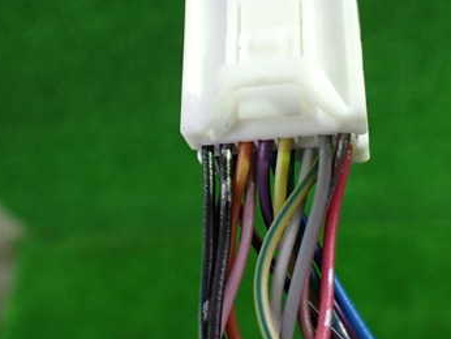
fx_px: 678
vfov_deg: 28.1
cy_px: 155
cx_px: 267
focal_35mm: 52
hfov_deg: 36.7
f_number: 2.3
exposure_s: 1/80
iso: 800
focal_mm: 5.4
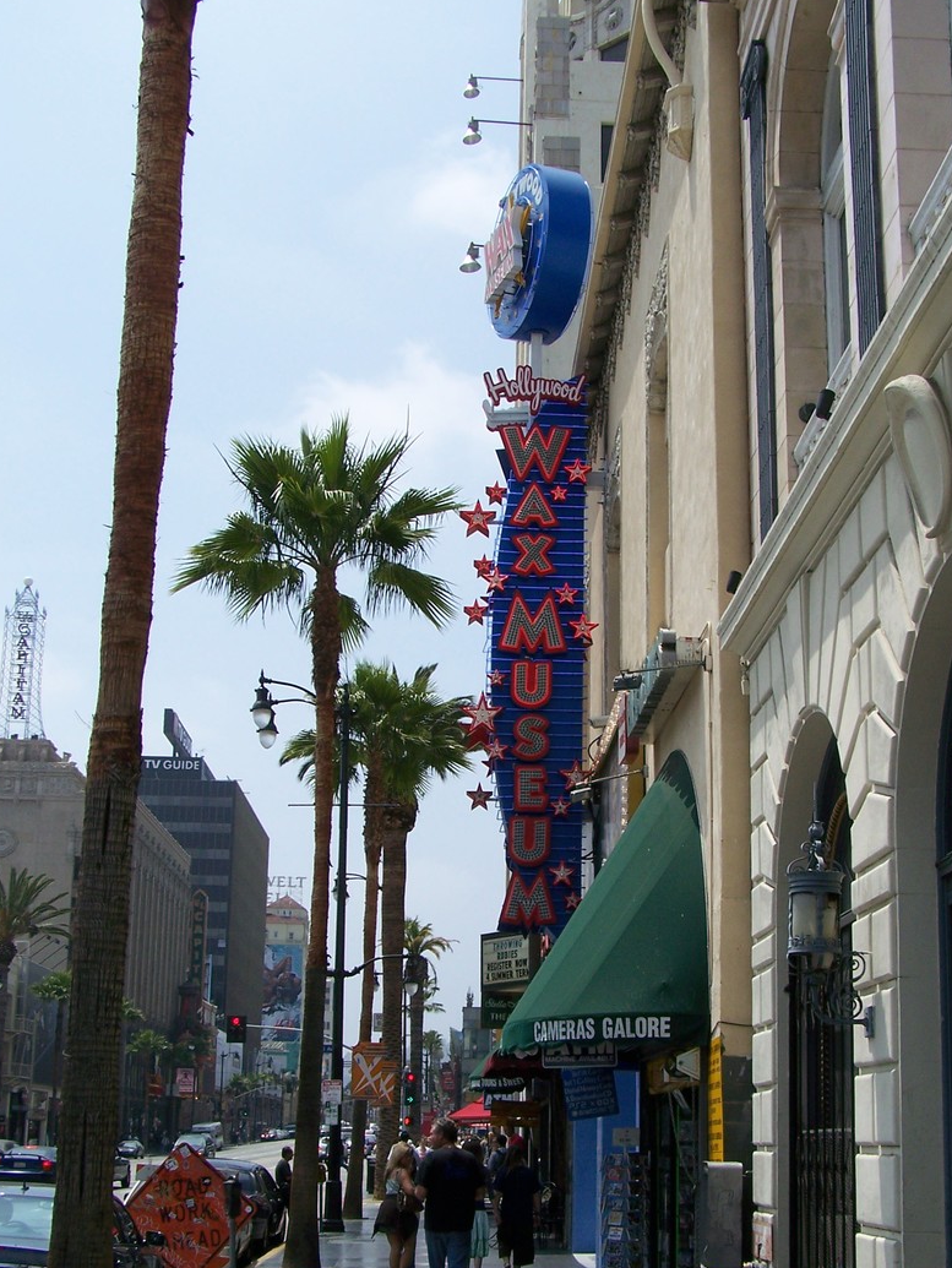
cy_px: 709
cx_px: 534
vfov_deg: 40.4
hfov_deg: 30.9
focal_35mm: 47
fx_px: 1722
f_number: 5.6
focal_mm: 6.3
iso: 80
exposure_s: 1/640
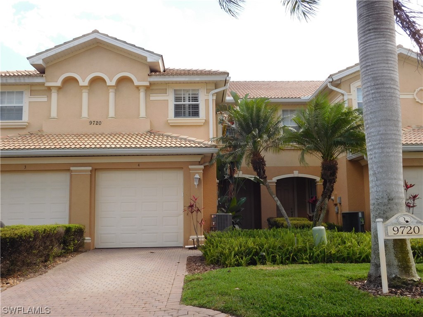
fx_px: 440
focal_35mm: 36
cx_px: 212
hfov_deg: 51.4
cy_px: 158
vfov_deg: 39.7
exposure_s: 1/400
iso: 125
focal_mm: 6.3
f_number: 3.5
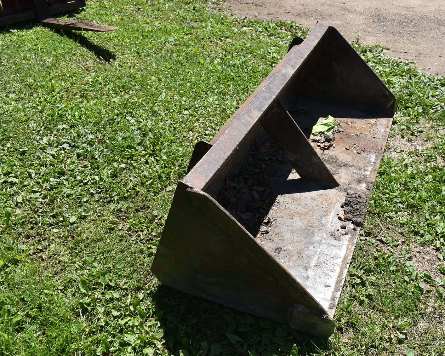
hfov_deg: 50.5
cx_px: 266
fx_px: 468
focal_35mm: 36
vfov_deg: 41.6
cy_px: 178
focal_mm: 21
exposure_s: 1/250
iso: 100
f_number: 8
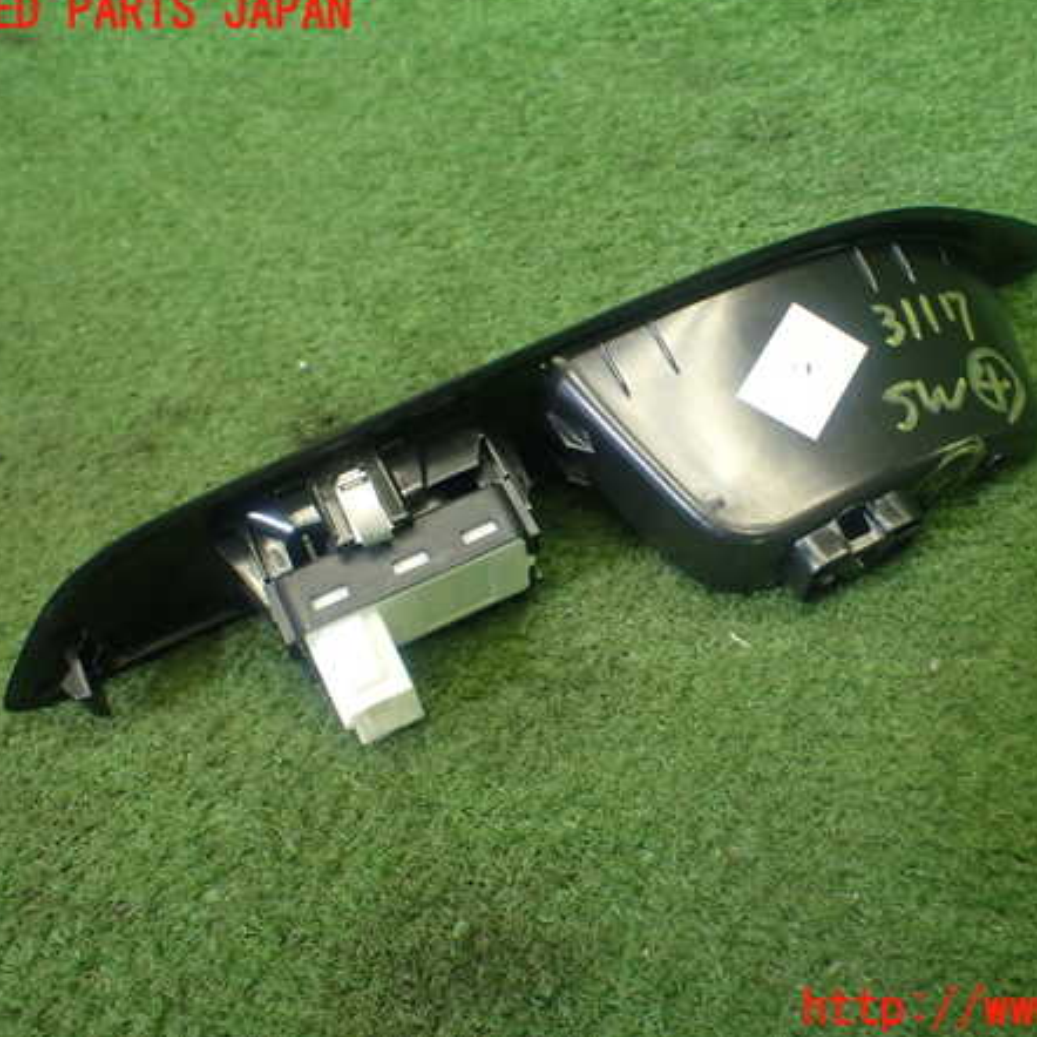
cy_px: 511
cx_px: 629
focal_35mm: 36
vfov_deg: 46.0
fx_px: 1220
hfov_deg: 45.8
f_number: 2.3
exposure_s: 1/125
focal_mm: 5.4
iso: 500
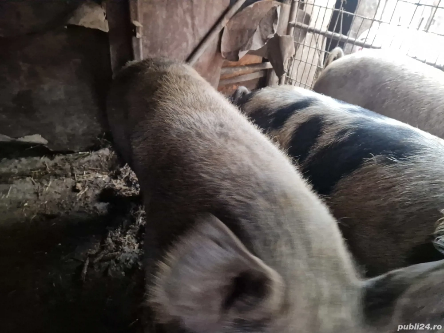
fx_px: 295
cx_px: 222
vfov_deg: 58.9
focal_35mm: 23
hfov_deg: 73.9
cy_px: 166
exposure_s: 1/25
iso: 800
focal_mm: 5.4
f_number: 1.8
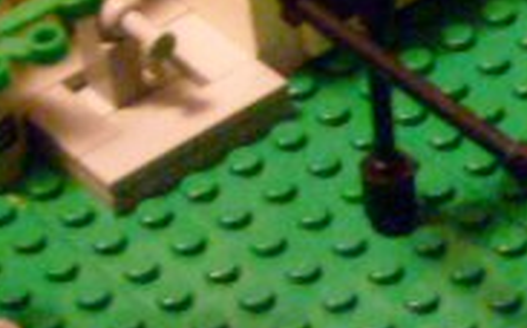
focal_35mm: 211
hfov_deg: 9.8
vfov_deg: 6.2
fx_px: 3028
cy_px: 6
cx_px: 690
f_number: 3
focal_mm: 7.2
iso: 200
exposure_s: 1/2
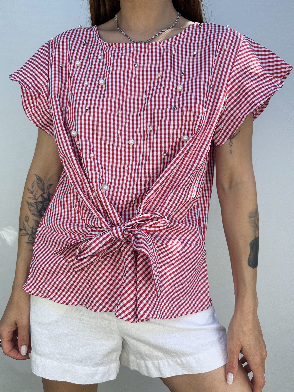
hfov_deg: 56.8
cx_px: 147
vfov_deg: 71.6
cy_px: 196
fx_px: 272
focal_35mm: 24
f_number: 1.78
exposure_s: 1/491
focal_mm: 6.86
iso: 80
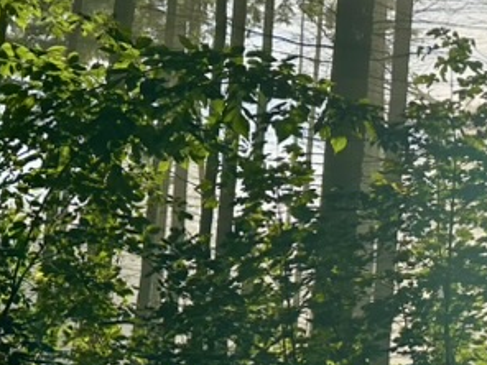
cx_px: 745
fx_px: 1168
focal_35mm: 83
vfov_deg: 17.8
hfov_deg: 20.1
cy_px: 179
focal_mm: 6.86
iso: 80
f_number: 1.78
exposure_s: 1/3861
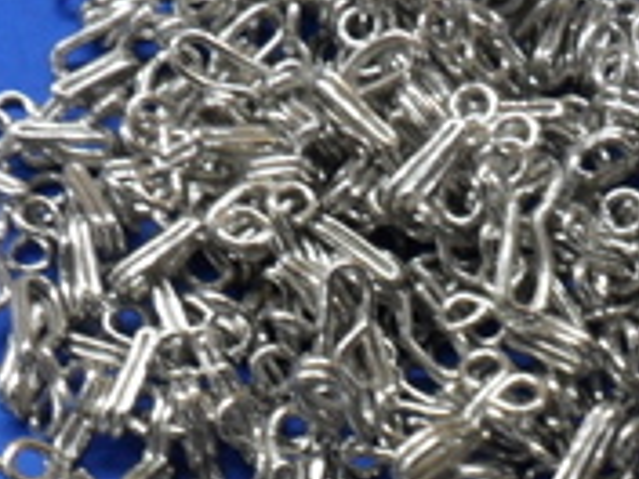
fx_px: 2307
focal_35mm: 125
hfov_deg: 15.7
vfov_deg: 11.8
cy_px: 445
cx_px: 505
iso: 200
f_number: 4.5
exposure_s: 1/4
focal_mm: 7.8
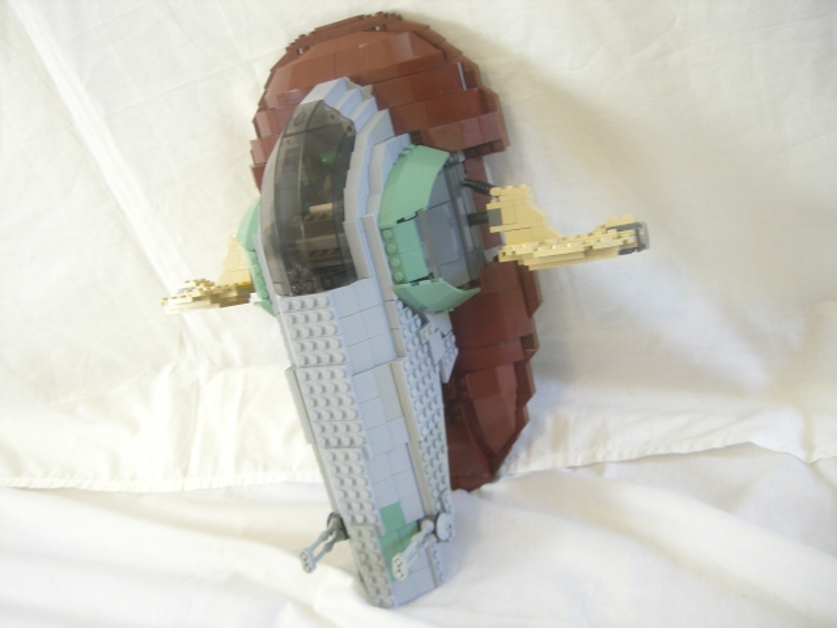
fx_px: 919
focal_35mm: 38
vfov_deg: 37.7
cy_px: 314
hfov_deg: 49.0
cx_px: 418
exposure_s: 1/15
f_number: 2.7
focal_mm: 6.2
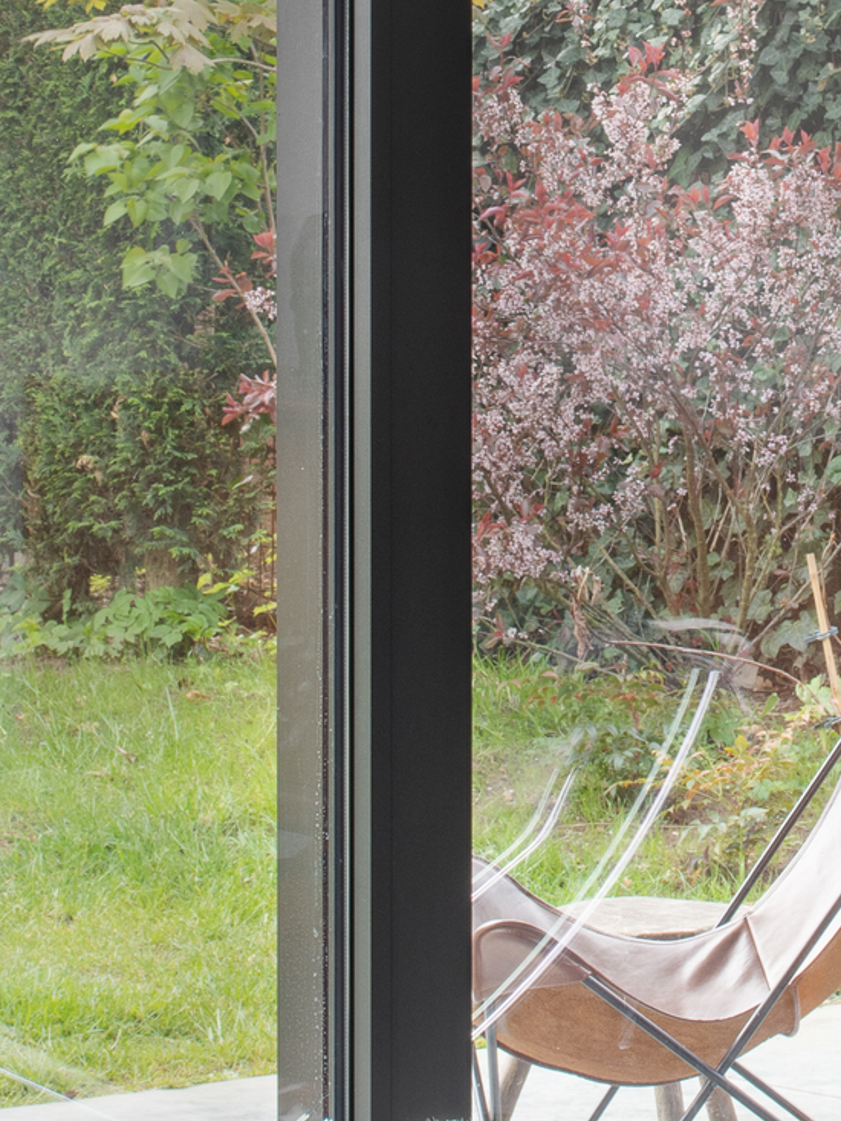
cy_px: 538
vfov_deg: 11.2
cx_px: 818
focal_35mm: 177
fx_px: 5732
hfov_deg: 8.4
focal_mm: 45
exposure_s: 1/20
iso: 100
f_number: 11
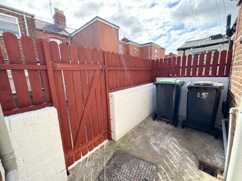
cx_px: 121
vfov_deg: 85.7
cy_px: 90
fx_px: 98
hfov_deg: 102.1
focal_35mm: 14
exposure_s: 1/407
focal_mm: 2.22
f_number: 2.2
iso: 40
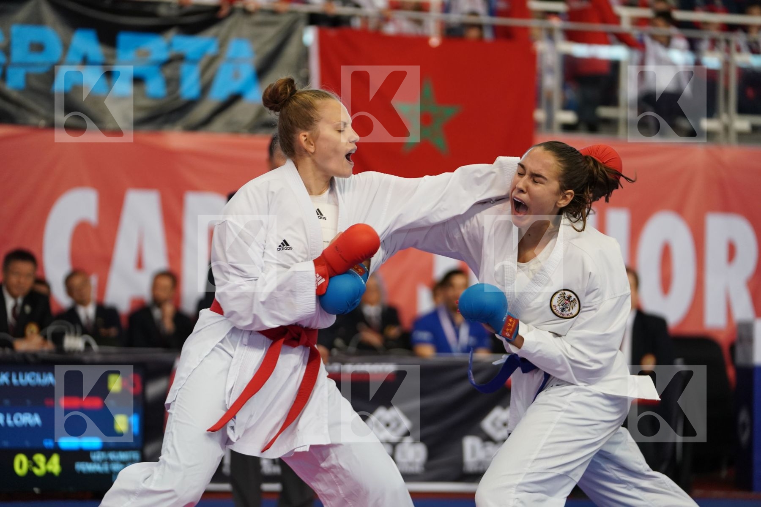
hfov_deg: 16.1
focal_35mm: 127
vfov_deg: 10.8
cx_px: 380
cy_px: 254
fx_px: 2684
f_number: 2.8
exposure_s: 1/1000
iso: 2500
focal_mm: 127
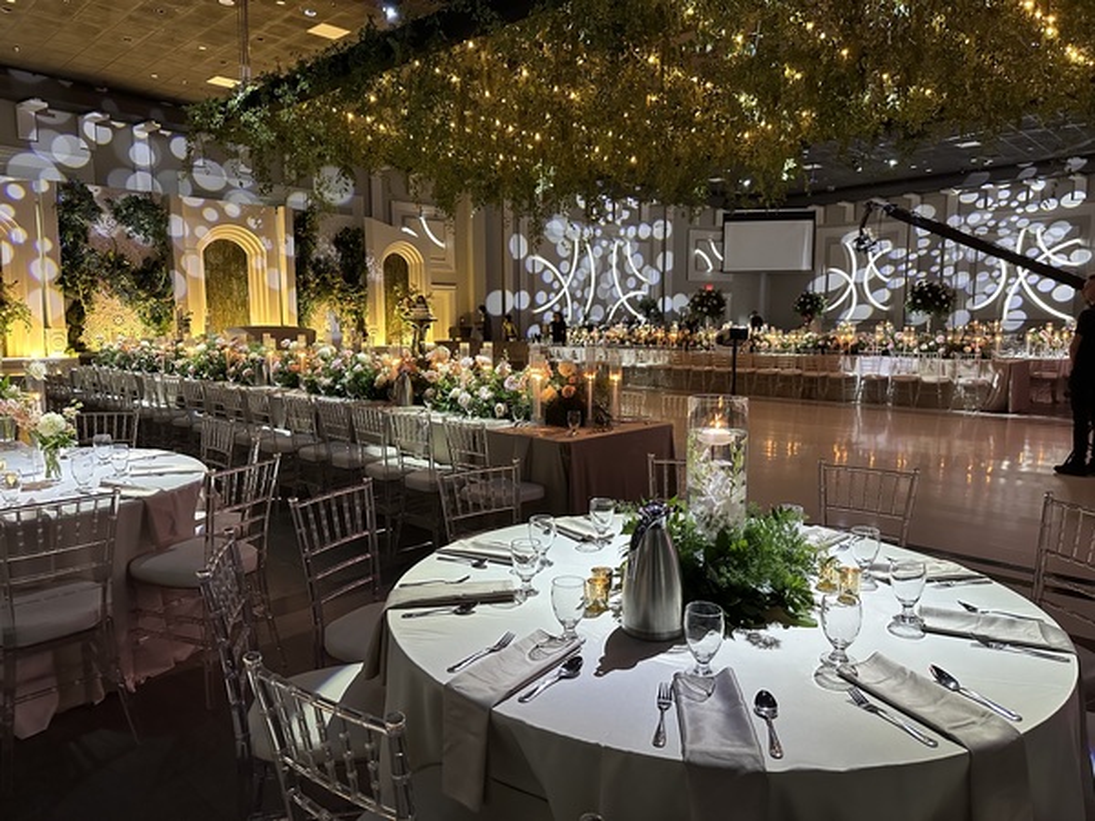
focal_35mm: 24
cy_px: 410
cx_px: 548
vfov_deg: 56.8
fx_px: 759
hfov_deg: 71.6
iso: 500
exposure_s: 1/60
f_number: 1.78
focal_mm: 6.86
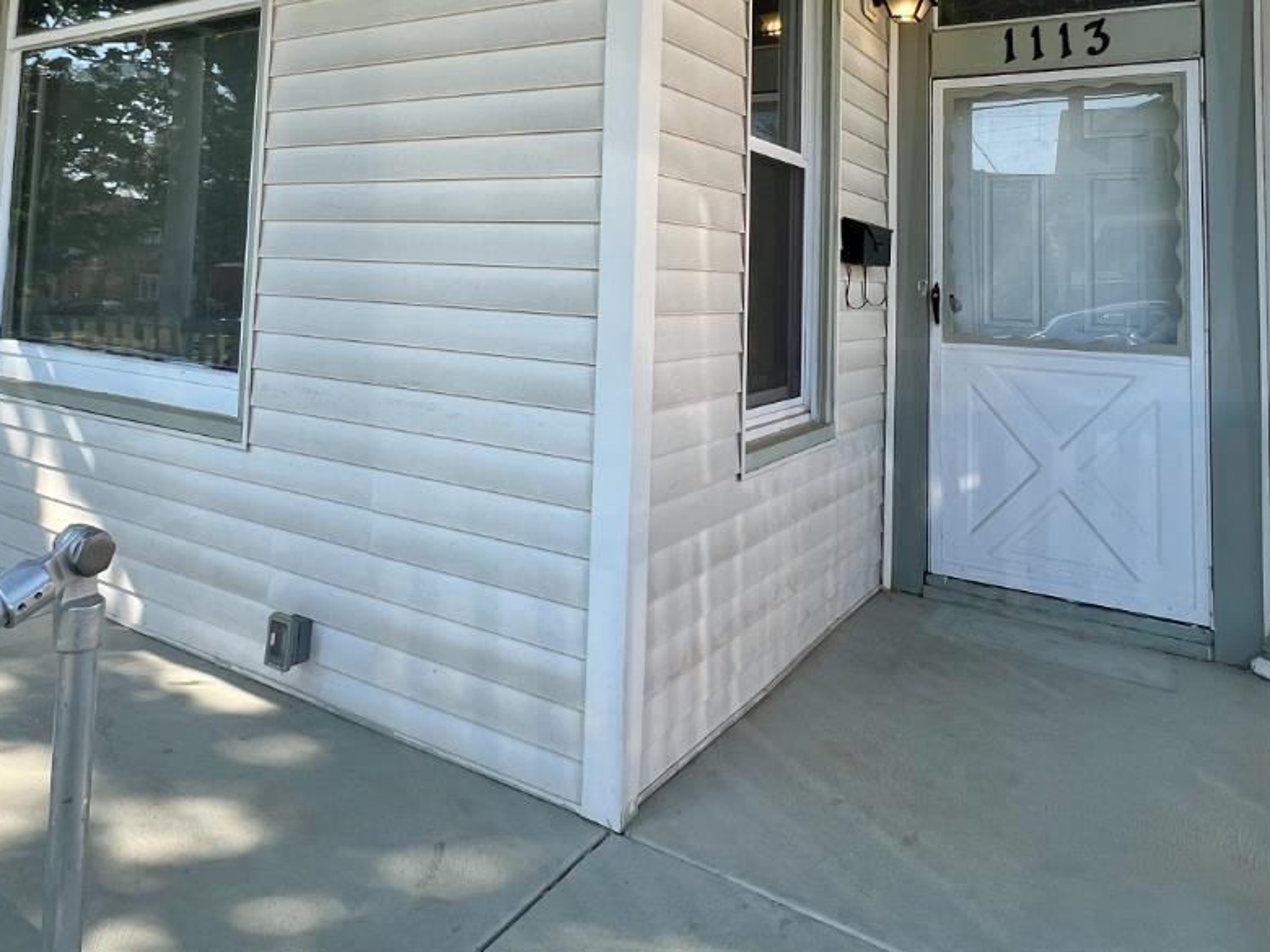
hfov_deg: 68.2
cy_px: 211
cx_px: 469
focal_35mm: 25
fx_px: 917
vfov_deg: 51.9
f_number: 1.8
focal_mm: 1.57
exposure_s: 1/391
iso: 32
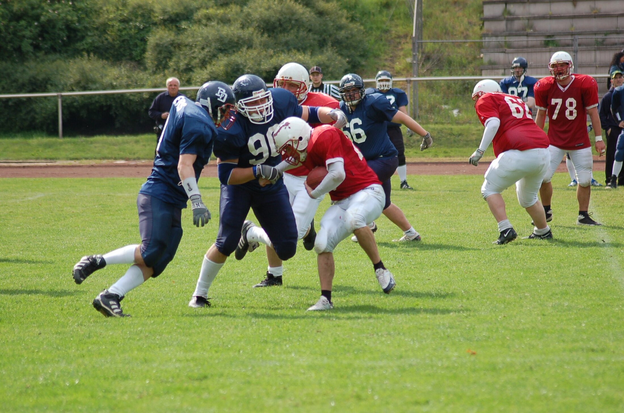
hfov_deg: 10.2
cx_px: 312
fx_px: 3503
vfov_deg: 6.8
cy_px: 206
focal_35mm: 202
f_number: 4.5
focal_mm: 135
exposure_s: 1/1000
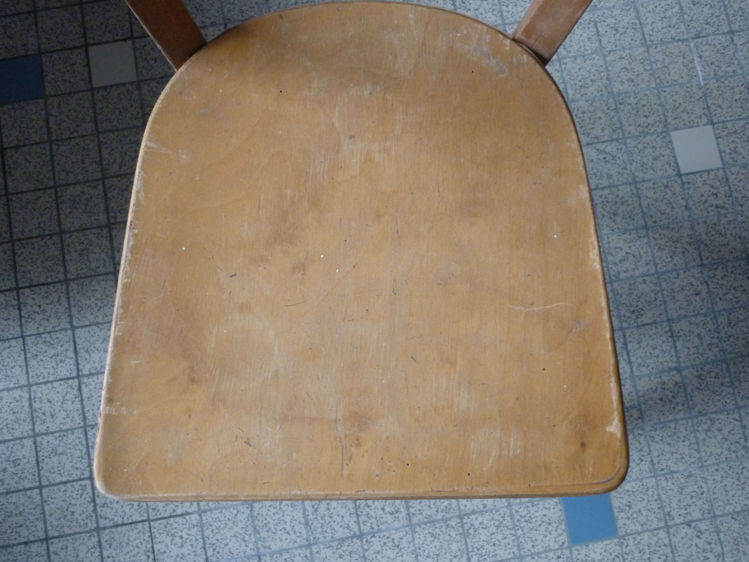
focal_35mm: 35
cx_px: 373
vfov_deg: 40.7
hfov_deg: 52.6
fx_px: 757
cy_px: 279
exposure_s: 1/30
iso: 400
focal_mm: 5.5
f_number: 2.8
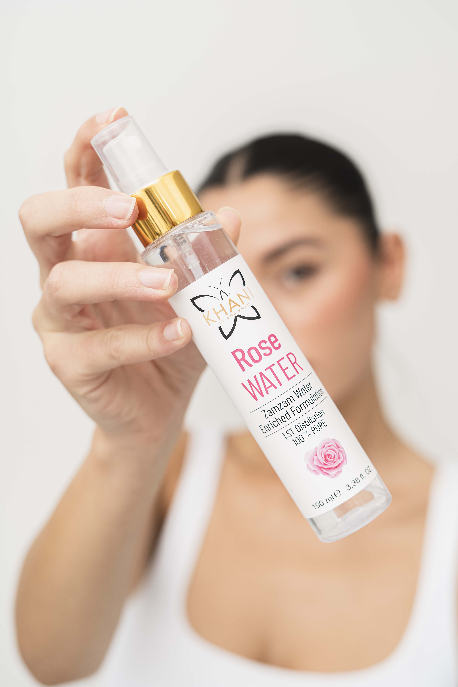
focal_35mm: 50
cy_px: 344
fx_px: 954
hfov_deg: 27.0
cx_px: 229
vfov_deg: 39.6
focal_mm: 50
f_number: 4
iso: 100
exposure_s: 1/125
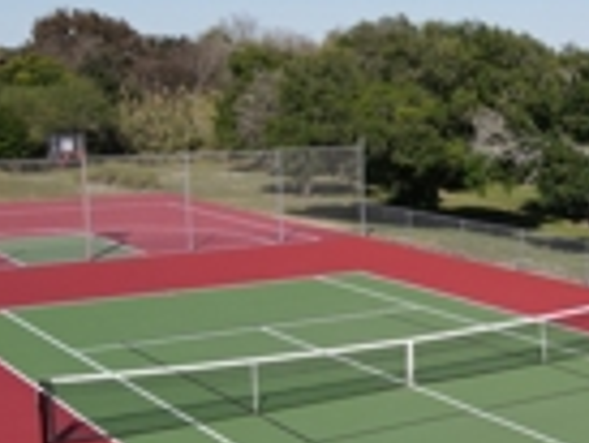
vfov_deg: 21.0
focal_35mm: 70
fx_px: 1192
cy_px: 280
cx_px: 559
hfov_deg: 26.6
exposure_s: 1/1000
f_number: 2.8
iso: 110
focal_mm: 4.5
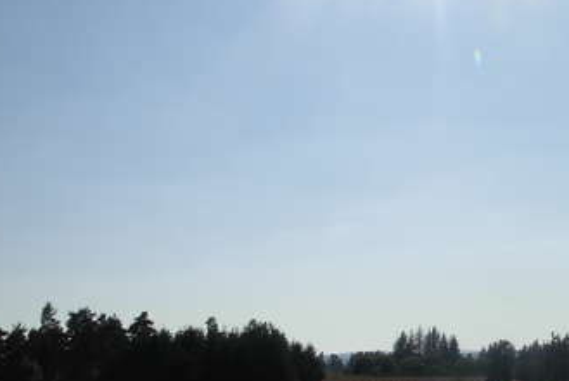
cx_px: 495
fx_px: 1139
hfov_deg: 27.2
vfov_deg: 18.8
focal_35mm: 72
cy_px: 298
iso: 79
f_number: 4.9
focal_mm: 6.3
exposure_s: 1/2048
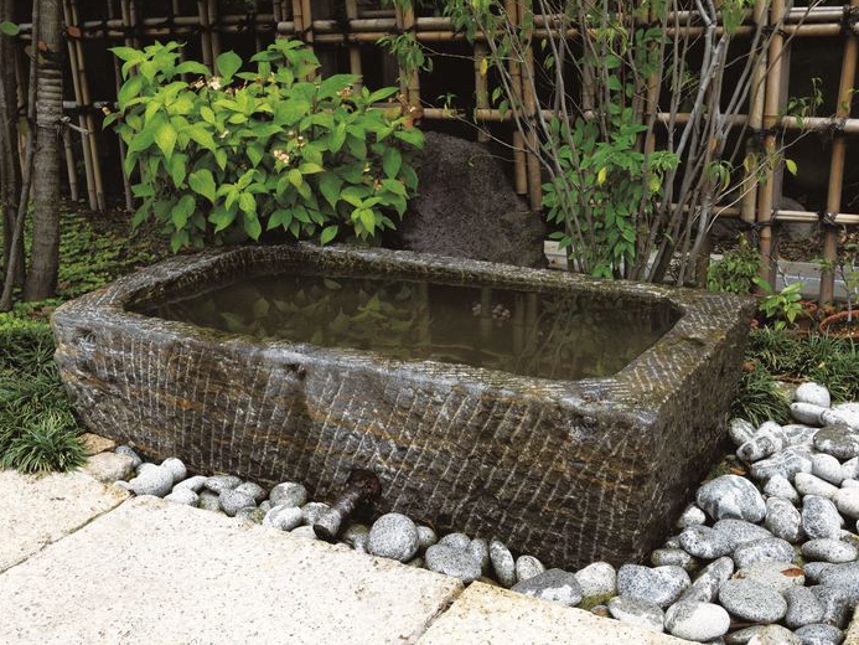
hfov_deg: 45.2
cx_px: 413
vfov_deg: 34.7
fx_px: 1031
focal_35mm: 42
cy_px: 323
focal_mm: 25
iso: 400
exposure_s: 1/400
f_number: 11
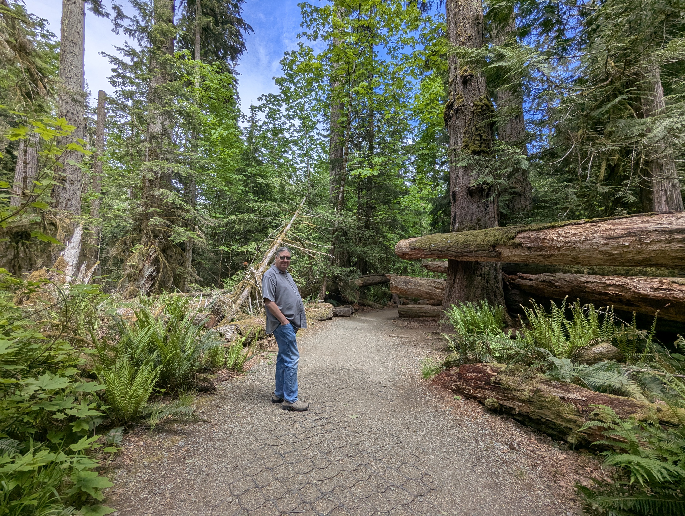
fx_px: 317
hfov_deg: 94.4
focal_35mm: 16
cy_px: 258
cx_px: 342
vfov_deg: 78.2
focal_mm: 2.35
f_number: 2.2
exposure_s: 1/816
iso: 45
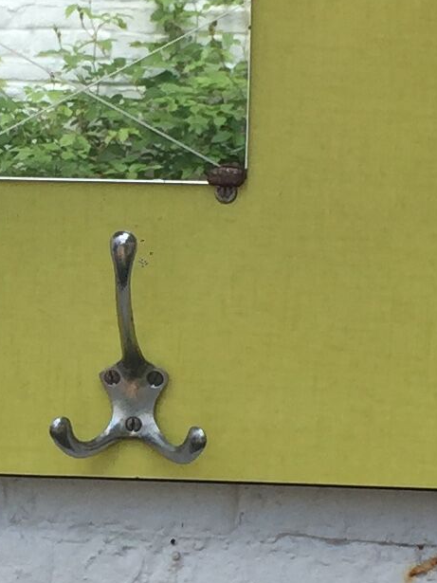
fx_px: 2593
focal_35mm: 154
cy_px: 368
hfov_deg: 9.6
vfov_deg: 12.8
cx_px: -21
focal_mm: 4.15
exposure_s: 1/421
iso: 32
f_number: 2.2
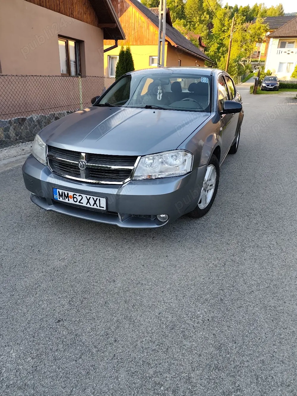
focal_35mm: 23
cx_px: 148
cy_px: 198
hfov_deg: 58.9
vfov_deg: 73.9
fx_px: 263
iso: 64
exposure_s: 1/100
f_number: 1.65
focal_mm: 6.19
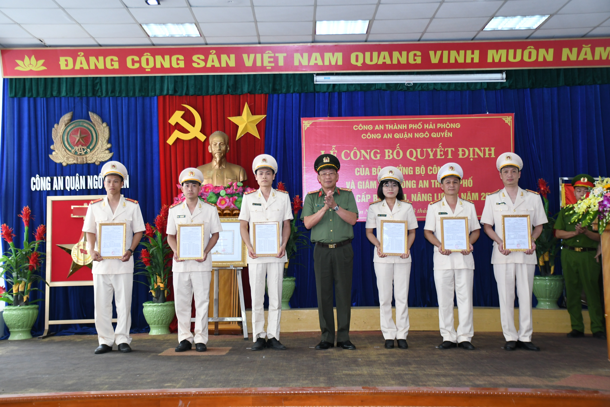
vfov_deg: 25.8
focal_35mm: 52
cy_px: 204
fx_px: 890
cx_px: 305
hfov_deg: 37.9
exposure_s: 1/200
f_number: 4.2
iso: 1000
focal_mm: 35
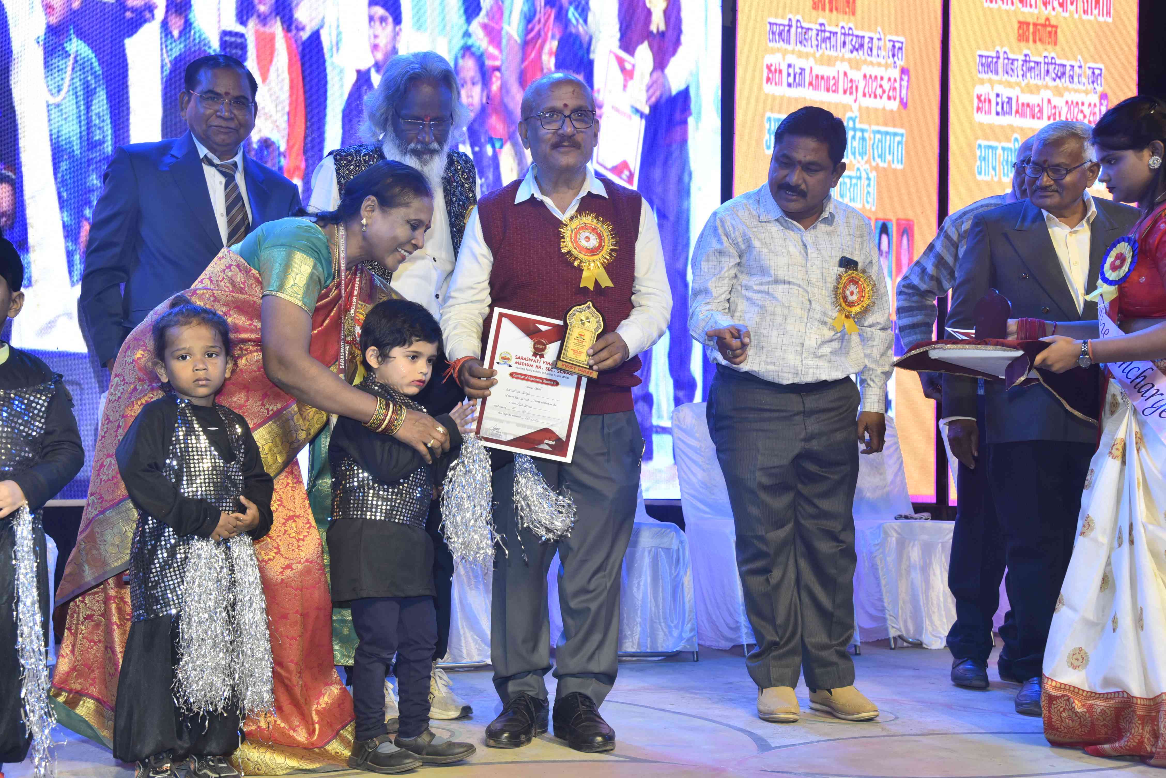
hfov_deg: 42.7
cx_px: 583
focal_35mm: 46
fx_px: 1490
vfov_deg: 29.2
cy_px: 389
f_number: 5
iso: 500
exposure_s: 1/200
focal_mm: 46
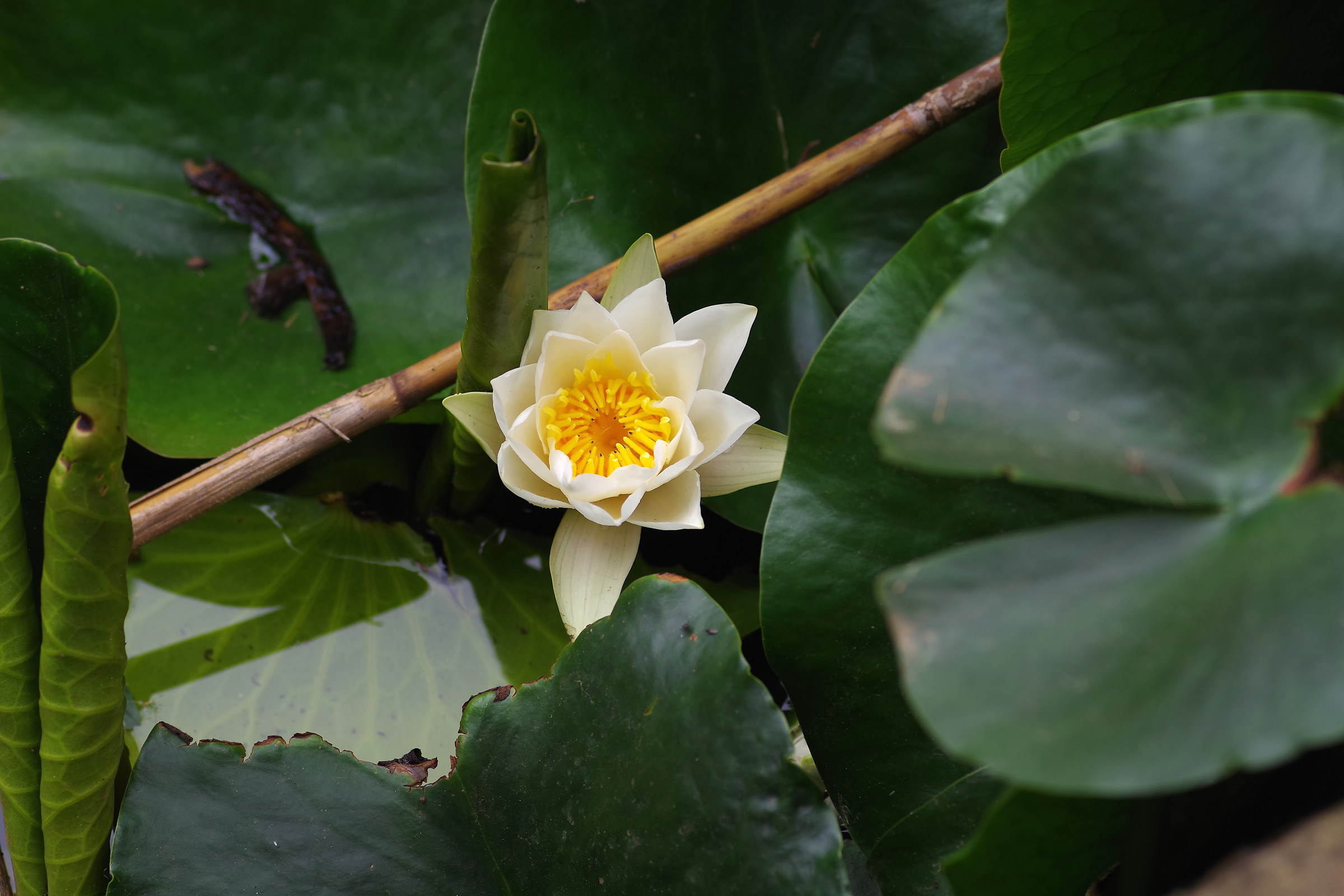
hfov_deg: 13.7
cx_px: 672
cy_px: 448
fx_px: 5600
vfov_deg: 9.1
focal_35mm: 150
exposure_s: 1/320
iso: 100
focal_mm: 100
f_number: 4.5
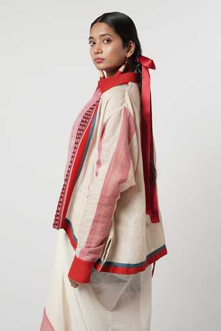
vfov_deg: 28.8
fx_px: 645
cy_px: 166
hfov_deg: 19.5
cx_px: 110
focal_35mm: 70
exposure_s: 1/200
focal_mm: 70
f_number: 5.6
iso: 100
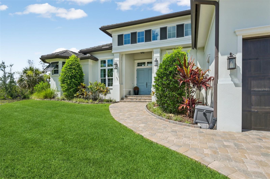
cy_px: 90
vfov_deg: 64.4
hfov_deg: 87.0
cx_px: 135
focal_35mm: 19
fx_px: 142
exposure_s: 1/1600
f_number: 8
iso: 400
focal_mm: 19
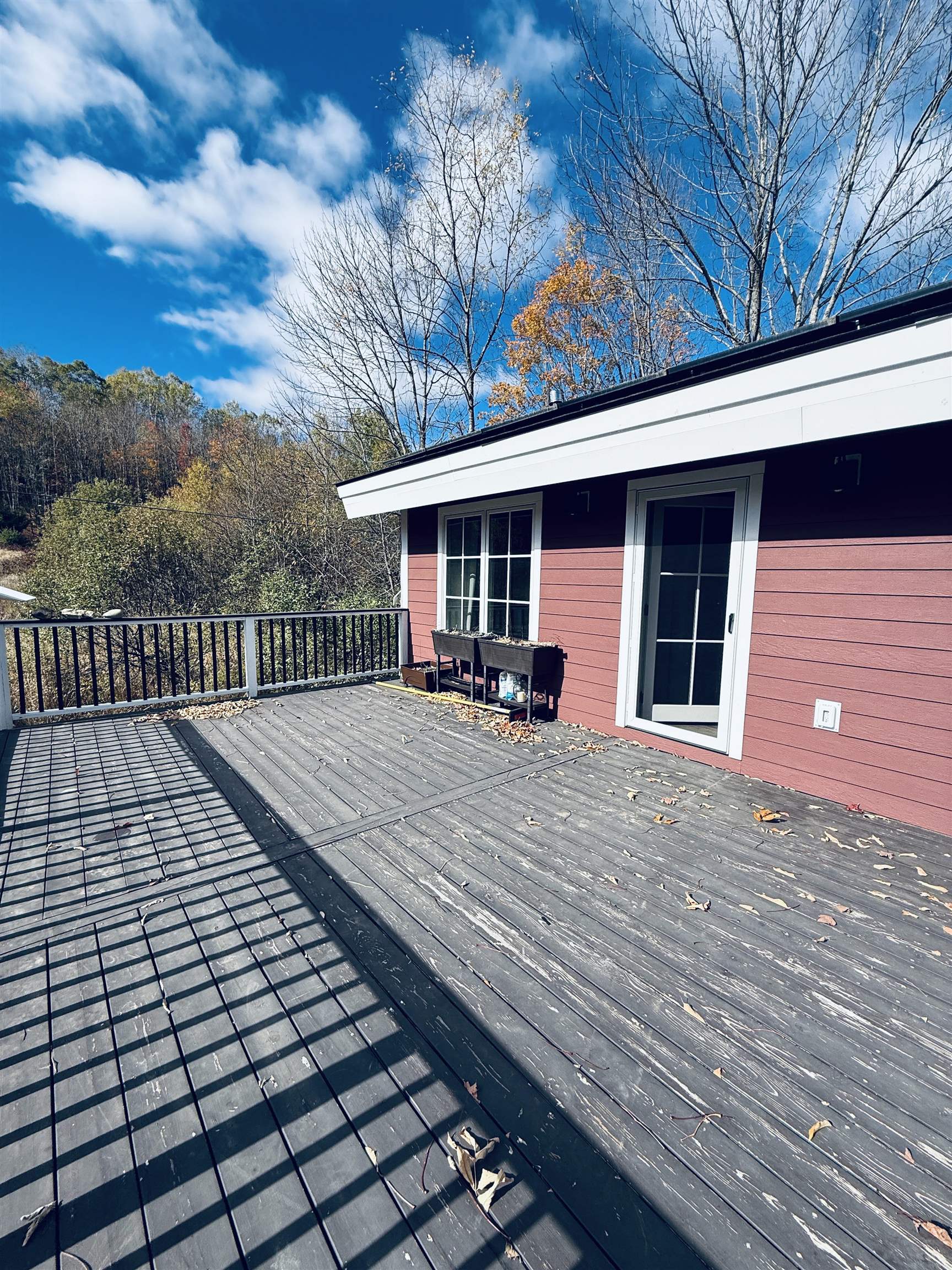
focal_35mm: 14
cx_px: 476
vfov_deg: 102.1
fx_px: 513
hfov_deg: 85.7
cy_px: 635
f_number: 2.2
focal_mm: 2.22
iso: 50
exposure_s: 1/2611
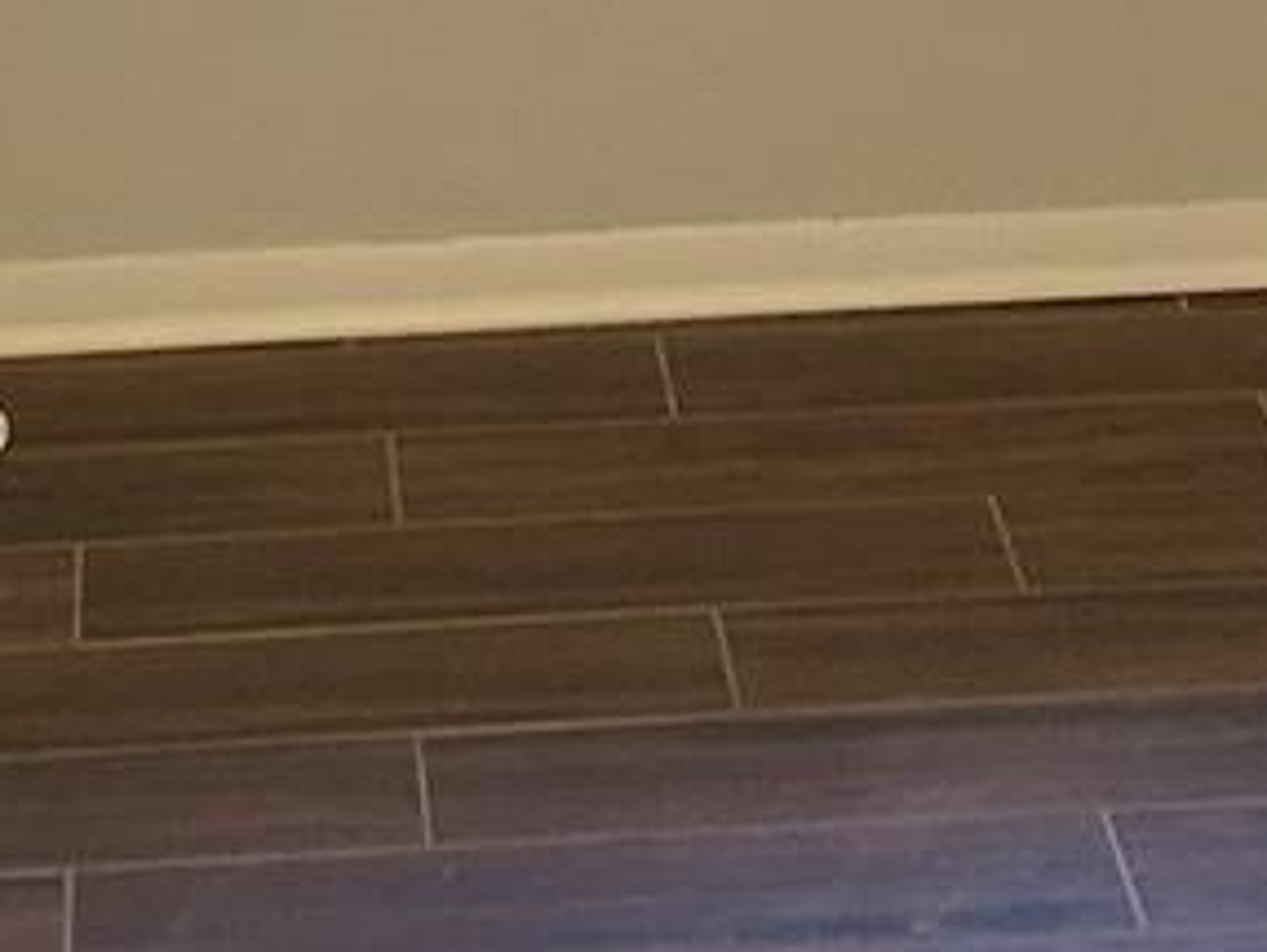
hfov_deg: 12.2
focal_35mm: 162
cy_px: -886
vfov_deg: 8.7
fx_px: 5934
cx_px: 691
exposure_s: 1/60
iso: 64
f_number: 1.8
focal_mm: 3
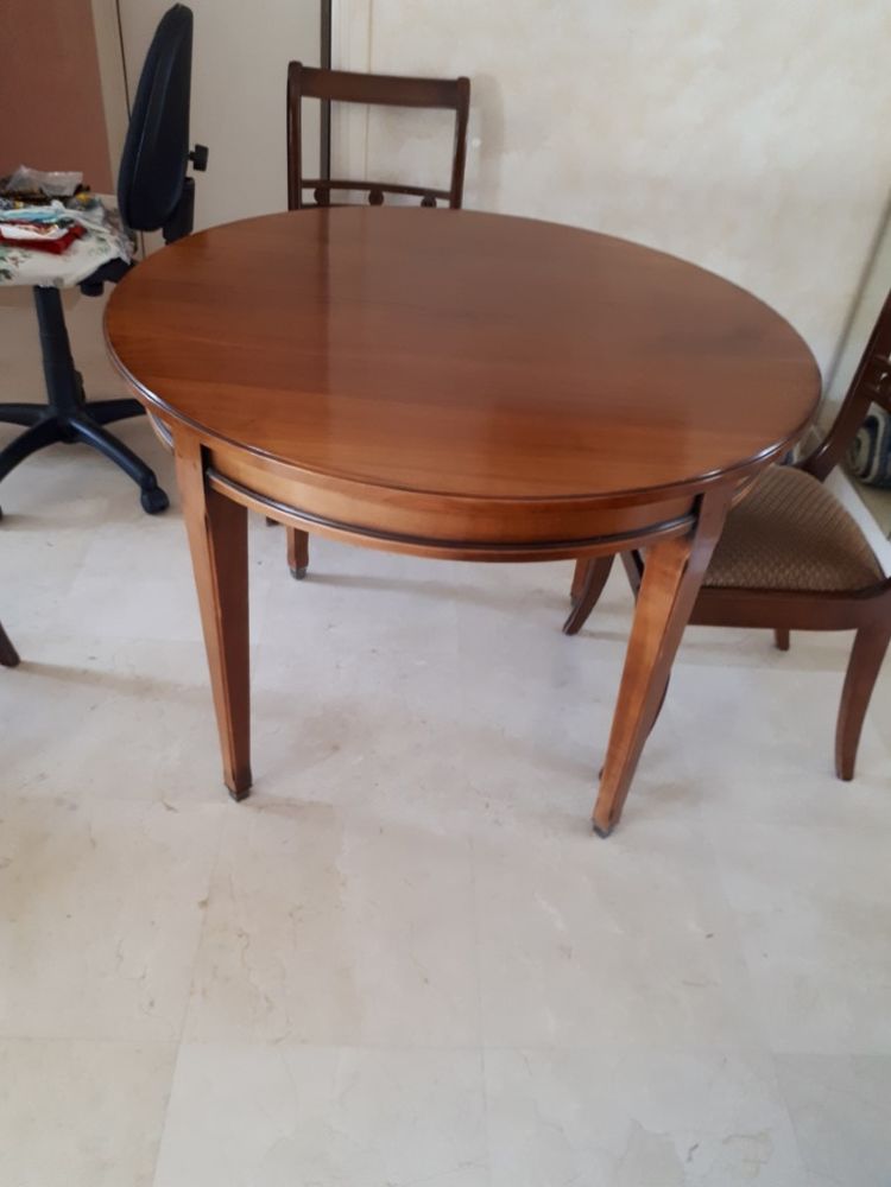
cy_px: 594
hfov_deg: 51.4
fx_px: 927
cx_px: 446
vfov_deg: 65.3
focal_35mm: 27
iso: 160
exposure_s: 1/17
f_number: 1.9
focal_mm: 3.6
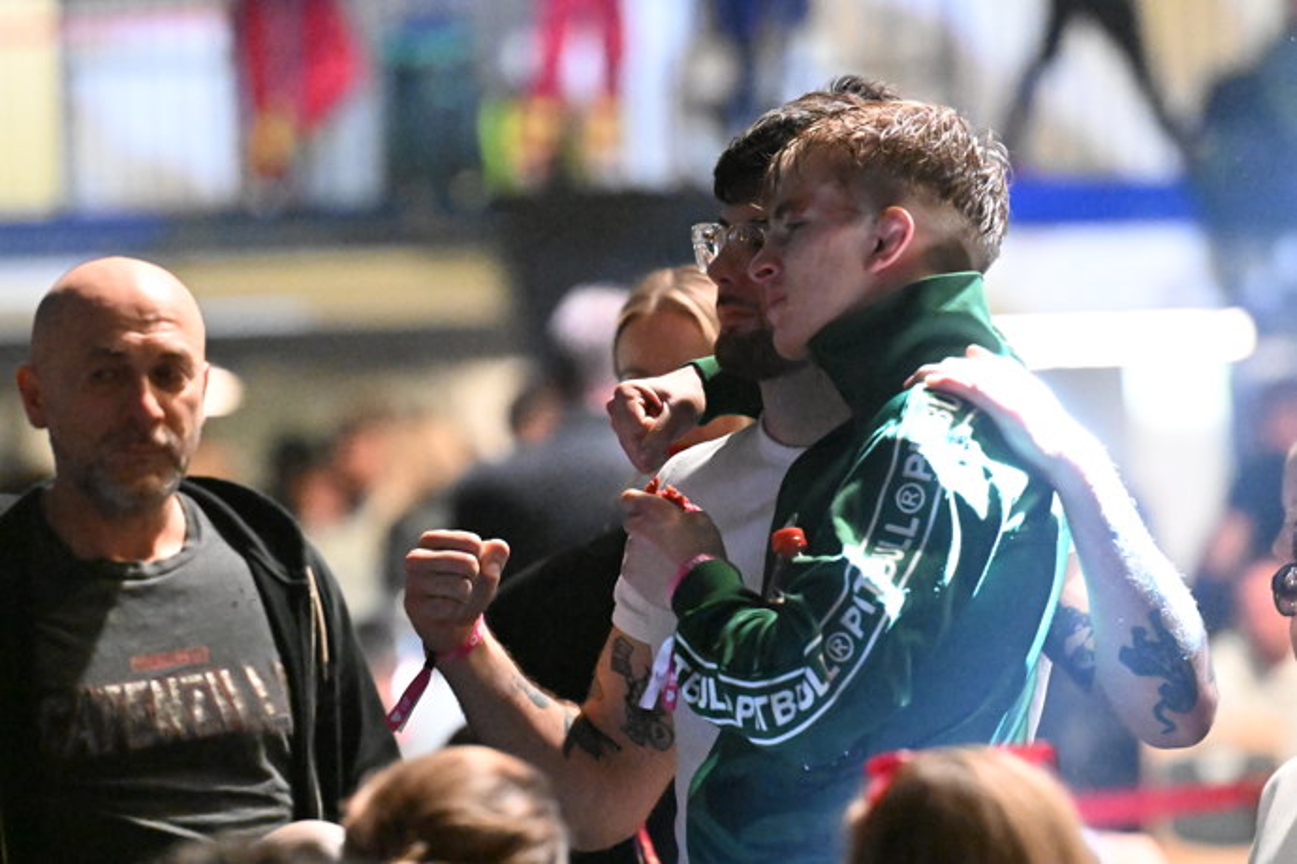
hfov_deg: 6.9
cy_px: 432
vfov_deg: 4.6
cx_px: 648
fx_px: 10807
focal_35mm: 300
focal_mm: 200
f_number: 3.5
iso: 25600
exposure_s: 1/640
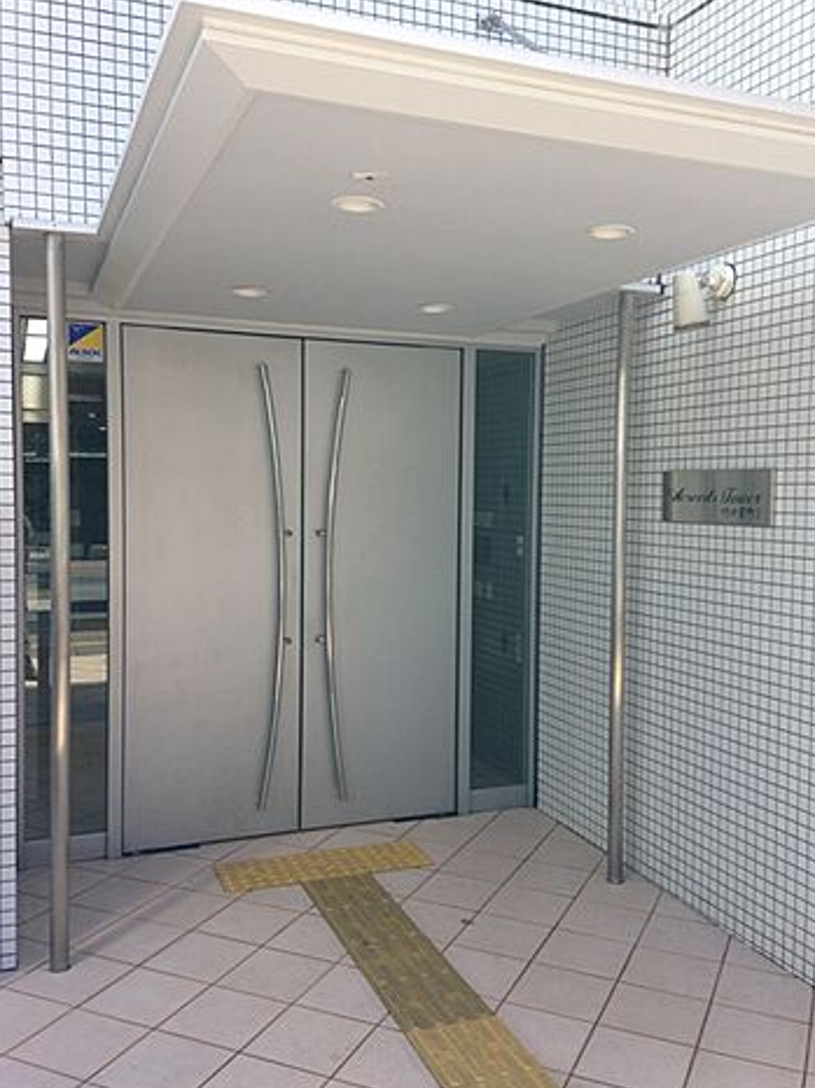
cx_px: 411
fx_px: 1068
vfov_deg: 54.0
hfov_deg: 41.8
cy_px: 544
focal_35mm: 34
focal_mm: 4.12
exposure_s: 1/208
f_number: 2.4
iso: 50
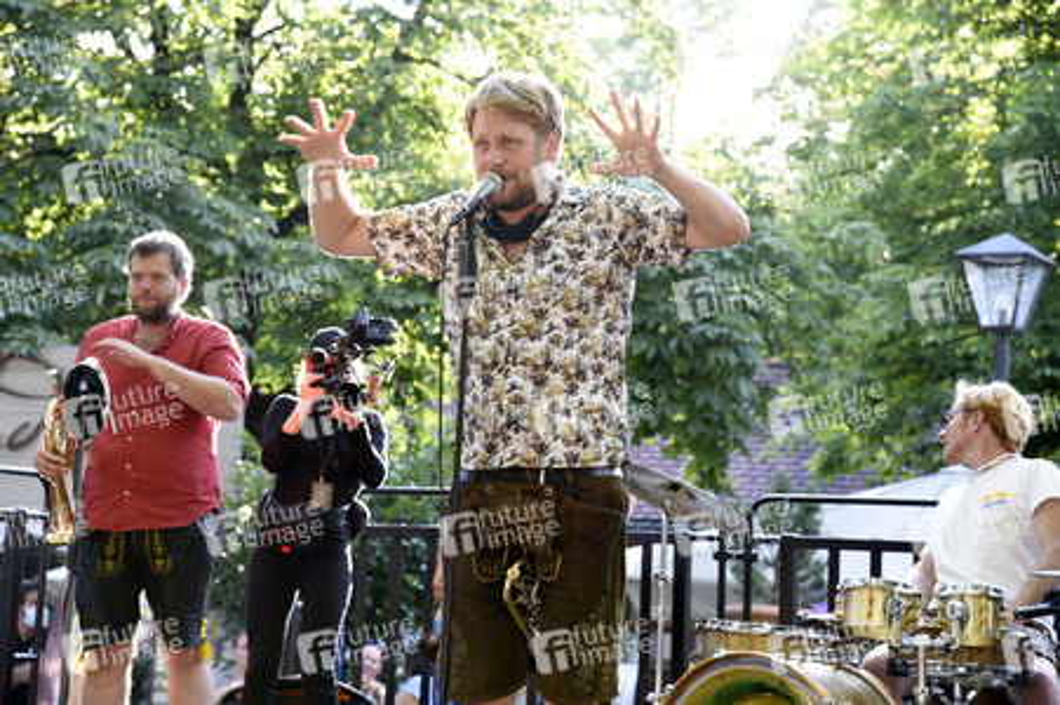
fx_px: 2883
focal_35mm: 98
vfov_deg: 13.9
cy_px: 352
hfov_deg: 20.8
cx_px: 530
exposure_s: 1/80
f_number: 6.3
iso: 640
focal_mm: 98
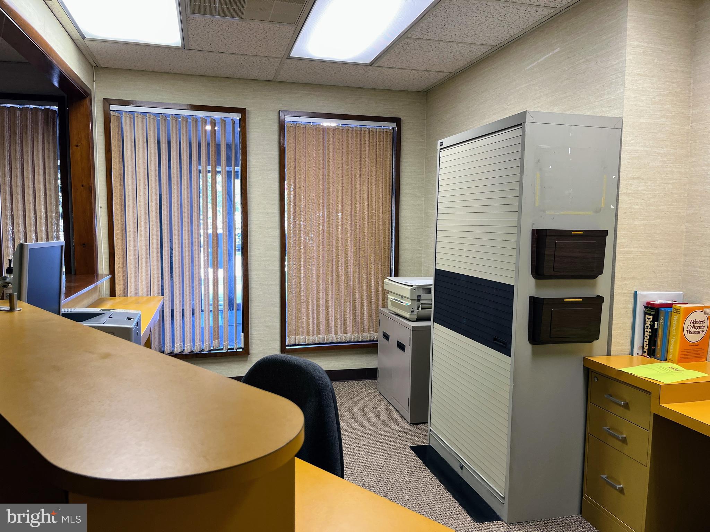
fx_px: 533
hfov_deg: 67.3
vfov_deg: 53.1
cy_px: 266
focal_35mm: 26
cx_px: 355
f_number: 1.6
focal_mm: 5.1
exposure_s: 1/60
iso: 80
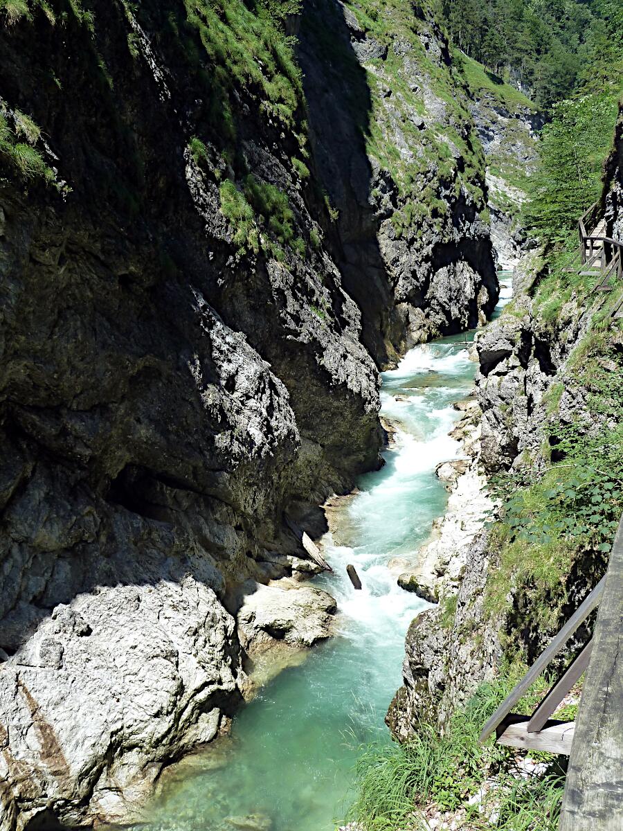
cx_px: 312
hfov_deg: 38.7
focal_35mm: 37
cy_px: 416
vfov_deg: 50.1
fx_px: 888
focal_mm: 6.1
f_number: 4
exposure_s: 1/320
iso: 125
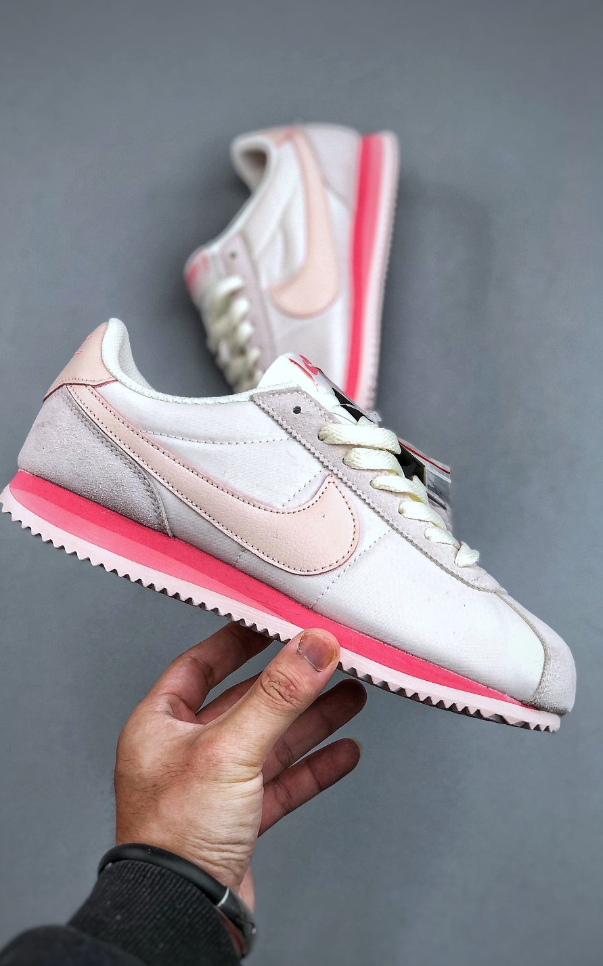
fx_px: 1604
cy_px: 486
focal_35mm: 61
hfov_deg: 21.3
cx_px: 270
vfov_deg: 33.5
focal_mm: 6.6
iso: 32
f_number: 2.8
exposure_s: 1/100
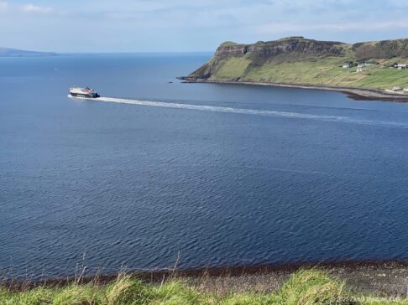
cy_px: 152
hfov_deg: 36.8
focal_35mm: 52
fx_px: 613
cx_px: 204
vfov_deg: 28.0
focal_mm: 6
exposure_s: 1/1546
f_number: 2
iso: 20
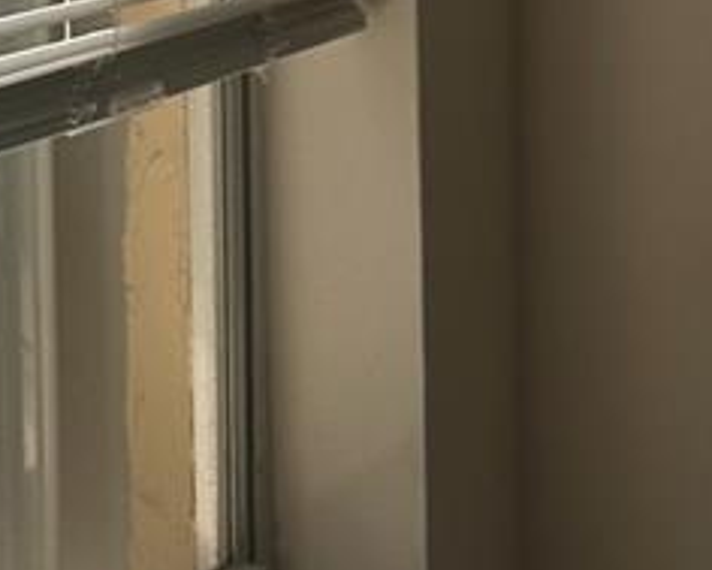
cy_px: -226
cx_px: -477
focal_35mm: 119
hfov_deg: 14.6
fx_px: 2509
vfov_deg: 12.5
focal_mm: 6.86
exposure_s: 1/3155
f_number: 1.78
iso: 80
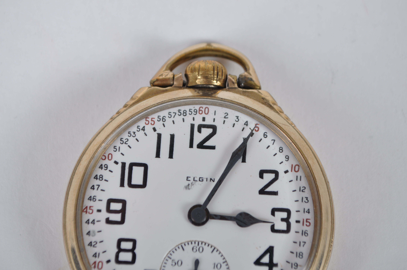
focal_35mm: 82
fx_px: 932
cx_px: 204
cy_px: 135
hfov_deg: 24.6
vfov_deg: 16.5
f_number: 9
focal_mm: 55
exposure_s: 1/125
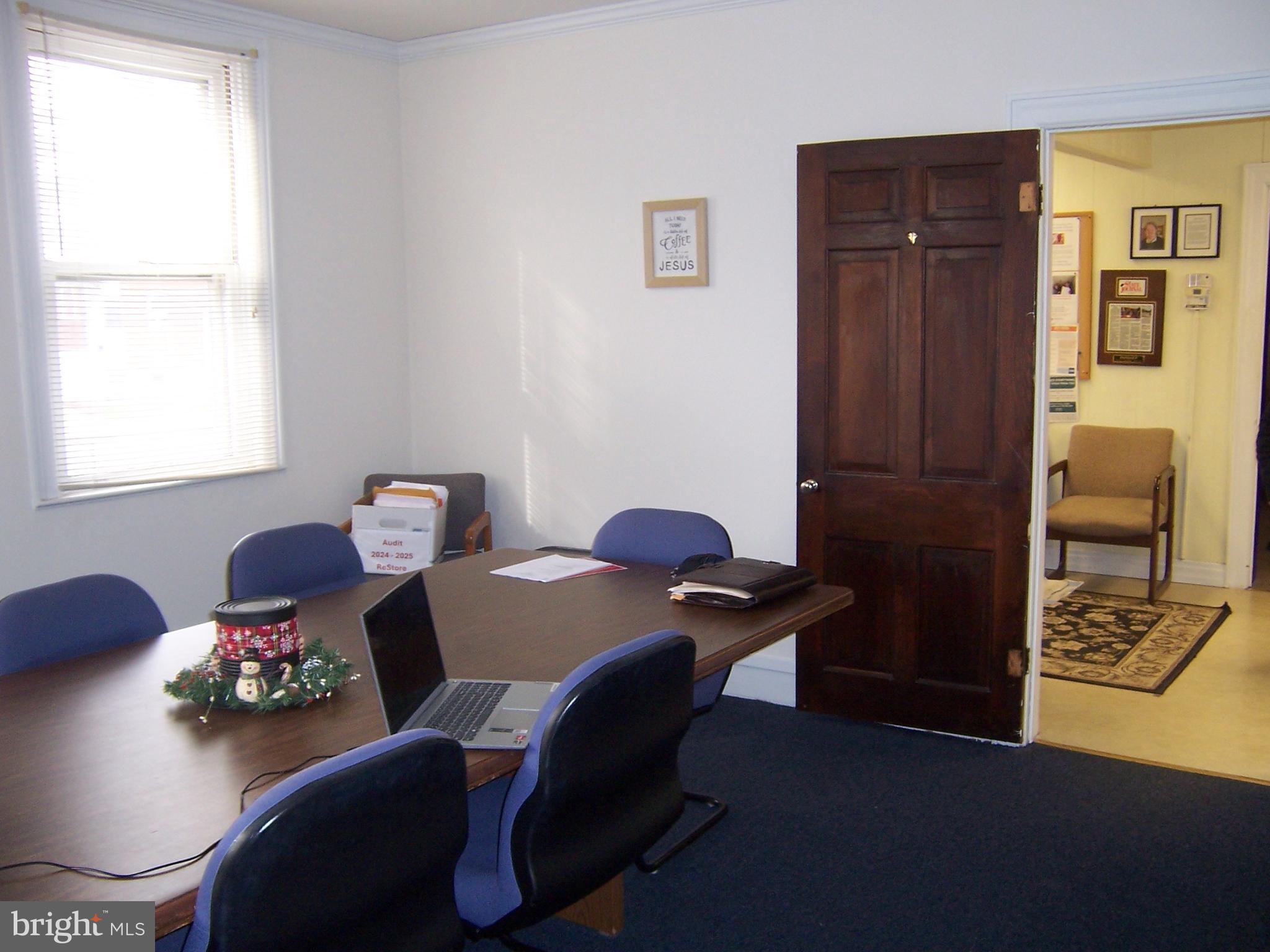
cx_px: 635
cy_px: 476
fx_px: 1211
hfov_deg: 55.4
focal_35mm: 33
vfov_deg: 42.9
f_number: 2.8
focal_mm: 5.5
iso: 140
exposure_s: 1/60
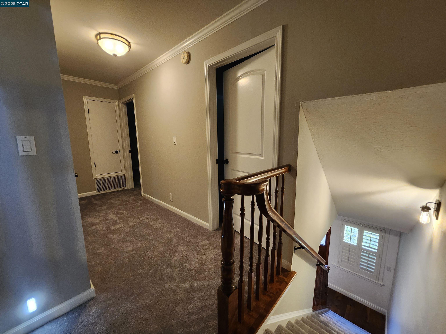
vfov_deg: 89.9
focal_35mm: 13
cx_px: 223
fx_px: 167
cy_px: 167
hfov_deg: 106.2
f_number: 2.2
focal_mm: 1.74
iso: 320
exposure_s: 1/40
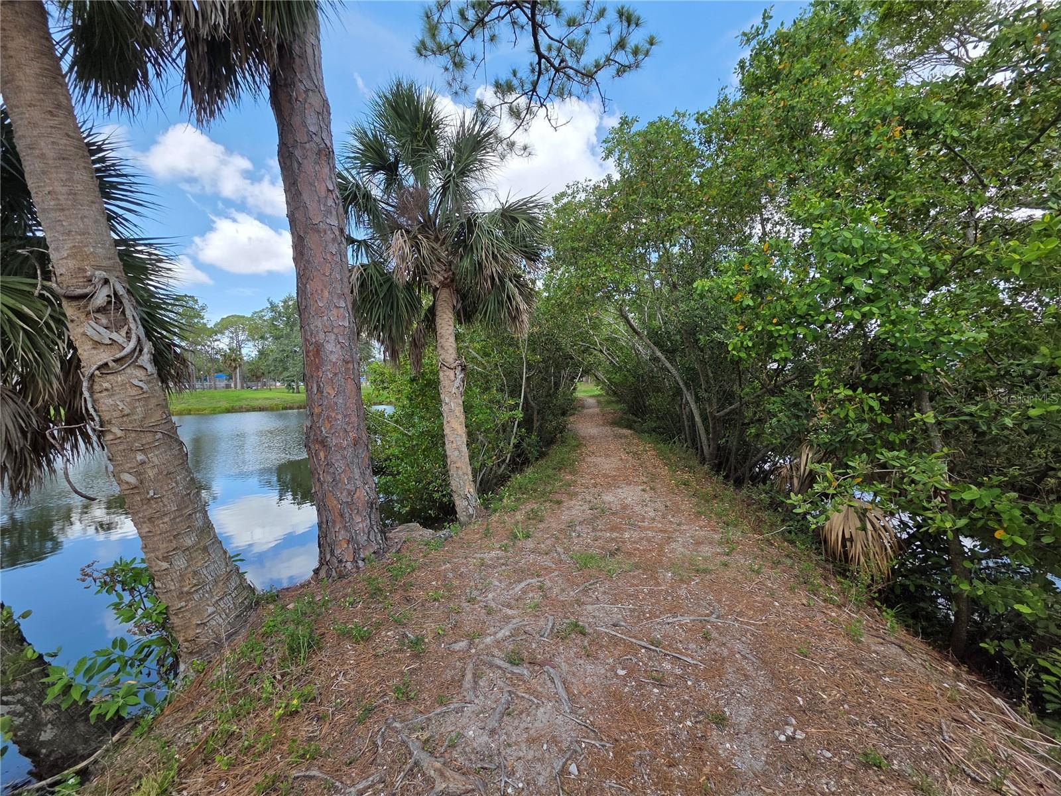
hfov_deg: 106.2
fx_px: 398
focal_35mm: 13
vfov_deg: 89.9
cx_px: 530
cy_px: 398
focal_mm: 2.2
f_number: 1.9
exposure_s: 1/883
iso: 40
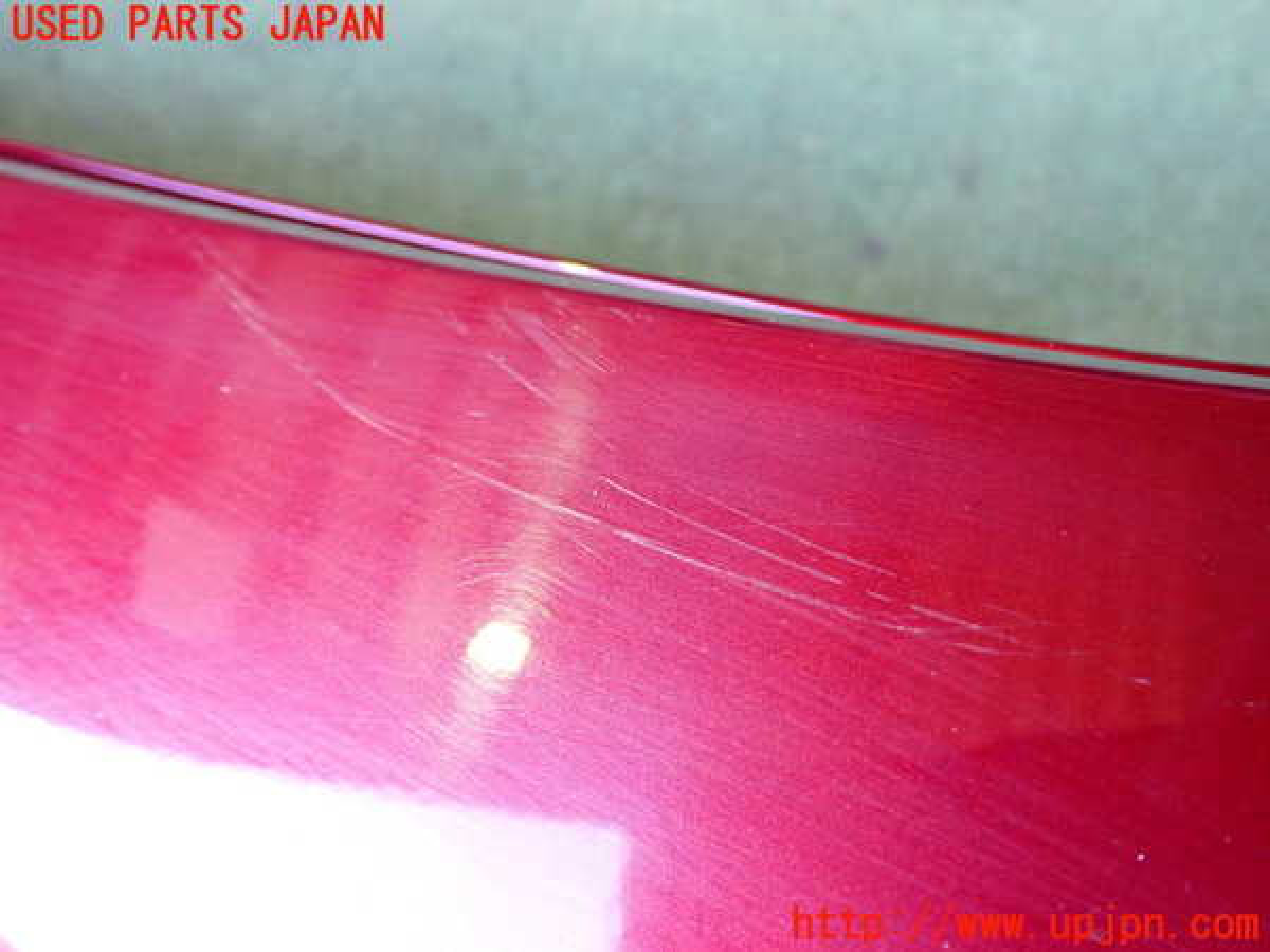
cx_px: 635
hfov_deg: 60.0
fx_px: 1101
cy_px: 476
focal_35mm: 30
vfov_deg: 46.8
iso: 640
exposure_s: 1/80
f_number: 2.3
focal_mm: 5.4
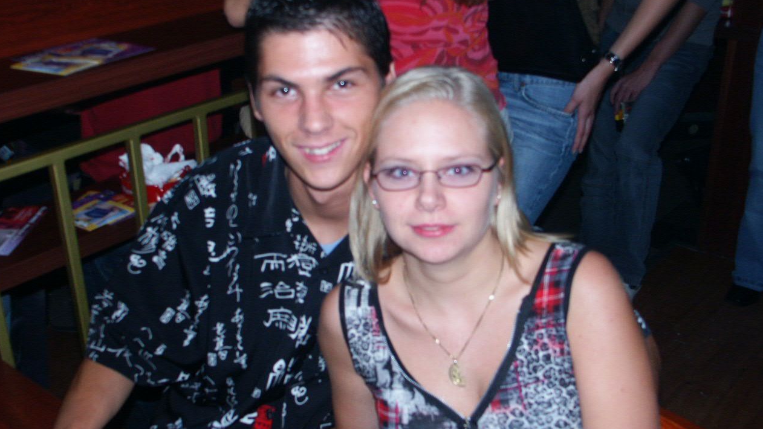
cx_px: 380
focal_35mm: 42
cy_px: 245
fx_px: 850
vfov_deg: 28.3
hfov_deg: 48.4
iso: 200
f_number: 2.8
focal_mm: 9.77
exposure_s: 1/45
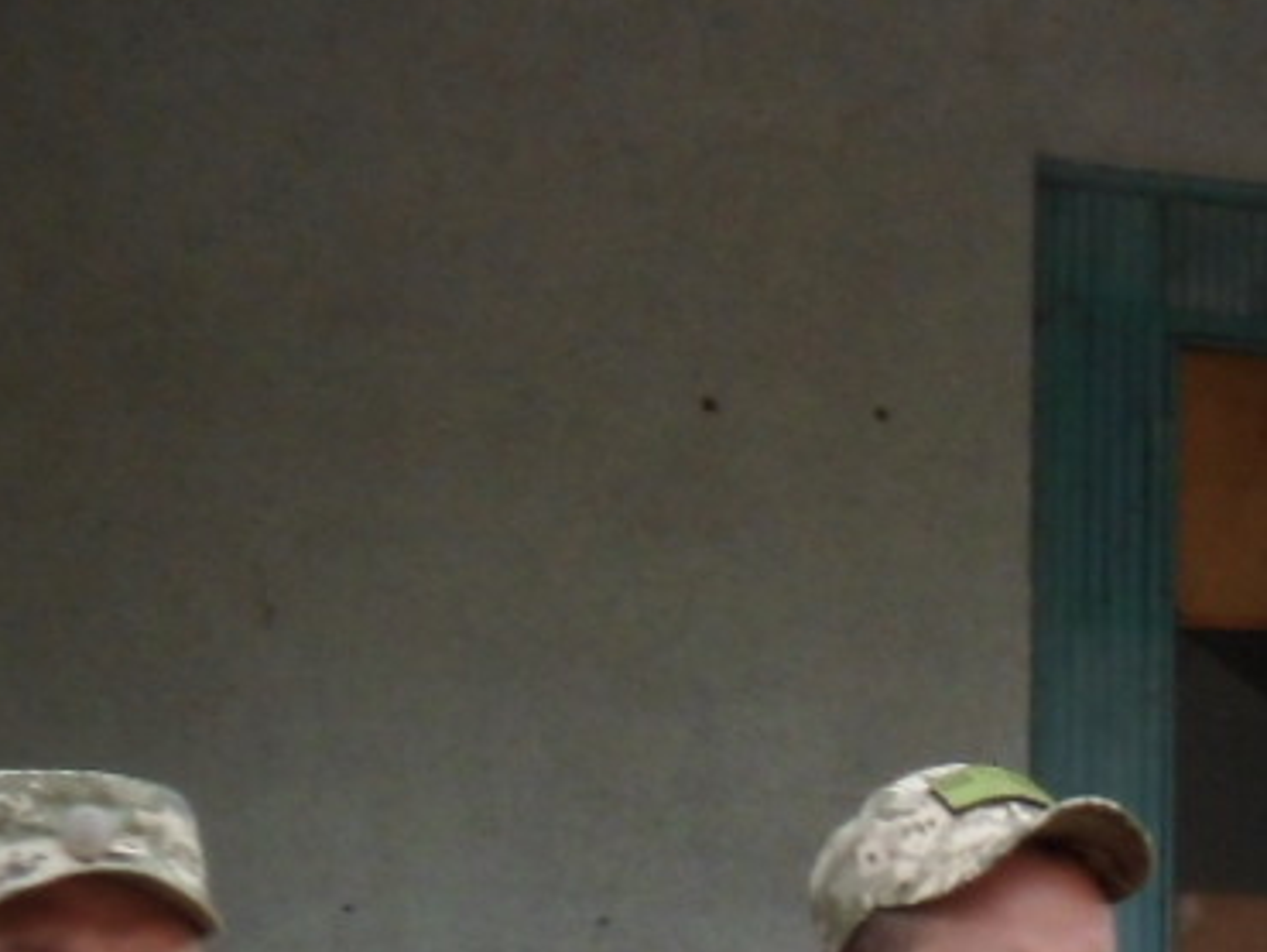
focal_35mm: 225
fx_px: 8241
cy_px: 1945
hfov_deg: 8.4
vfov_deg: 6.4
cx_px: 2376
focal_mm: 7.8
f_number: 4.2
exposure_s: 1/90
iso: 80
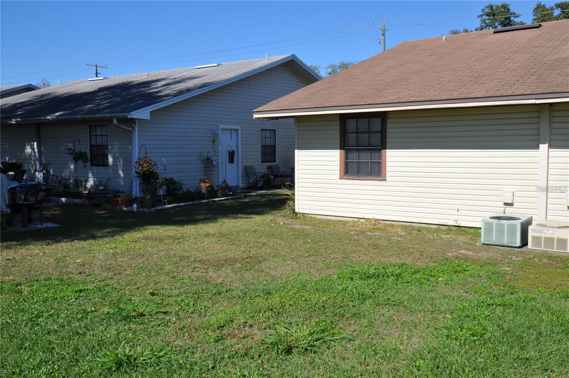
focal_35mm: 36
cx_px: 284
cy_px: 189
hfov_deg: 53.2
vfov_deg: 36.8
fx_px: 568
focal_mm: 24
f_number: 9
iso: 200
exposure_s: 1/320
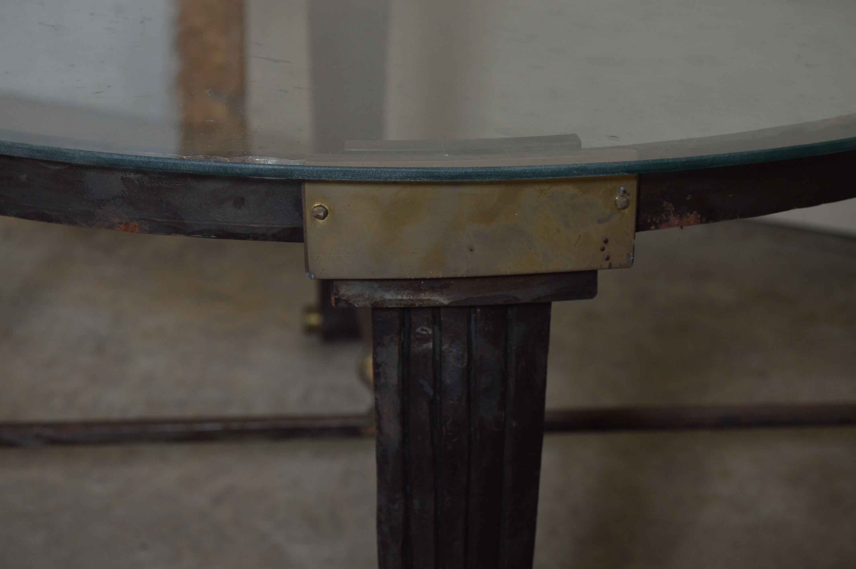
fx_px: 1960
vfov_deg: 16.5
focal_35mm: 82
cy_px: 284
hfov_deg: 24.6
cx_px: 428
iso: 400
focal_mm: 55
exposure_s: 1/100
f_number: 6.3
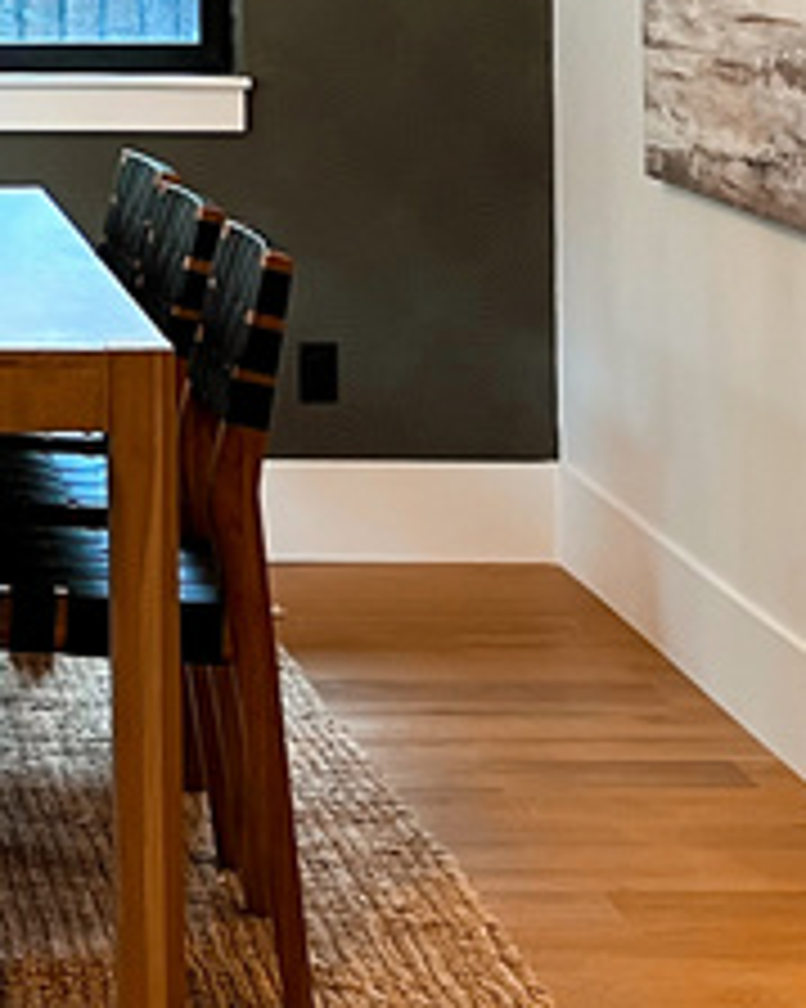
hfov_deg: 12.8
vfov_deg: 16.0
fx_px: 3461
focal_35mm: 116
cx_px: -252
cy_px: -176
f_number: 1.5
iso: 125
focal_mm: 5.7
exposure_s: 1/60
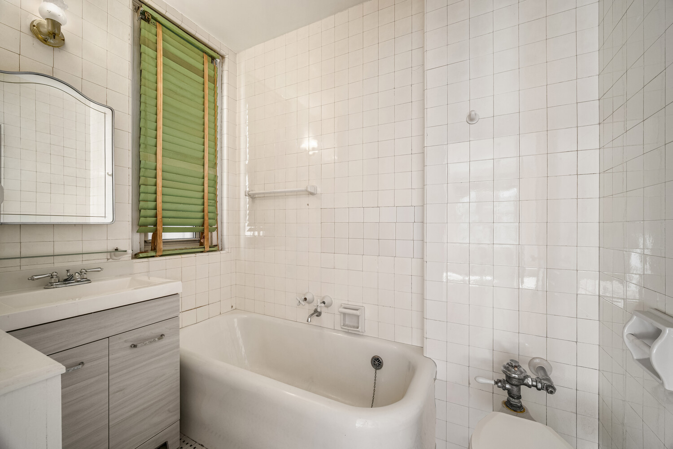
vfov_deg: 81.2
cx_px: 336
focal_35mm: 14
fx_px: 262
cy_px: 224
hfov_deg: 104.3
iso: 400
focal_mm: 14
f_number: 9
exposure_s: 1/6
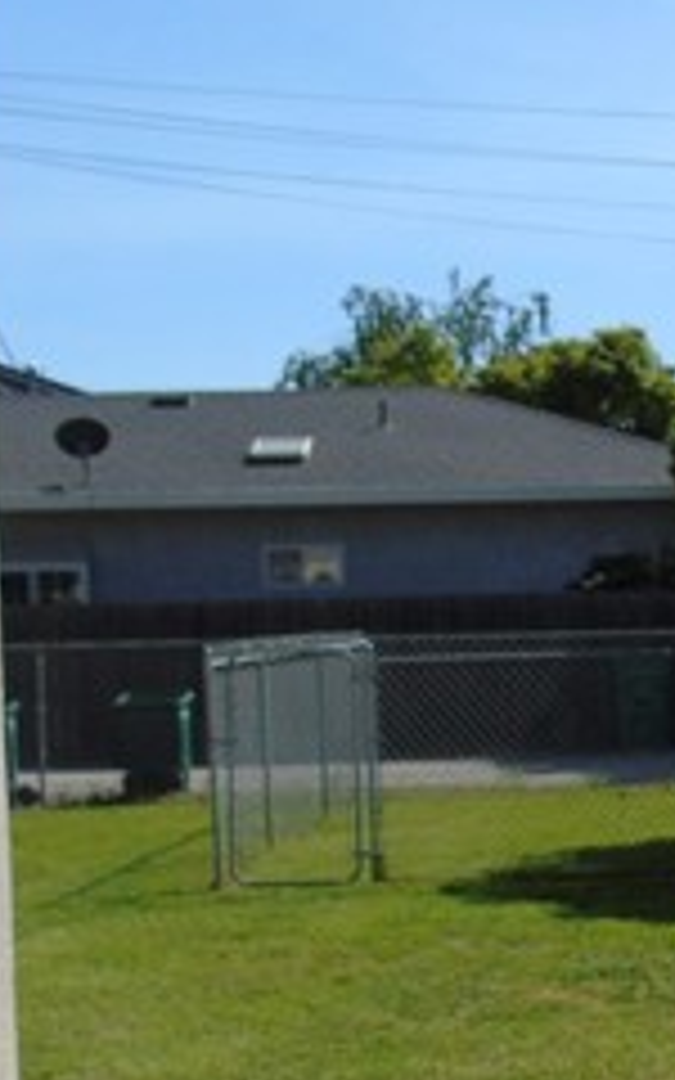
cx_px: 886
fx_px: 2414
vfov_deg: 25.1
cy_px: 742
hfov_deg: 15.2
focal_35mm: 82
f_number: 3.6
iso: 80
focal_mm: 5.2
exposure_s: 1/1000
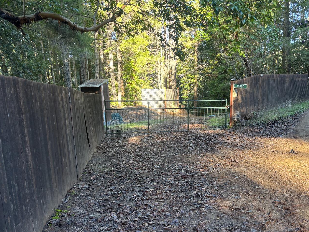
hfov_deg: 57.9
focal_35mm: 31
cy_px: 133
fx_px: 277
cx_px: 183
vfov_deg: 45.3
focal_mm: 5.96
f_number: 1.6
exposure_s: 1/121
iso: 80
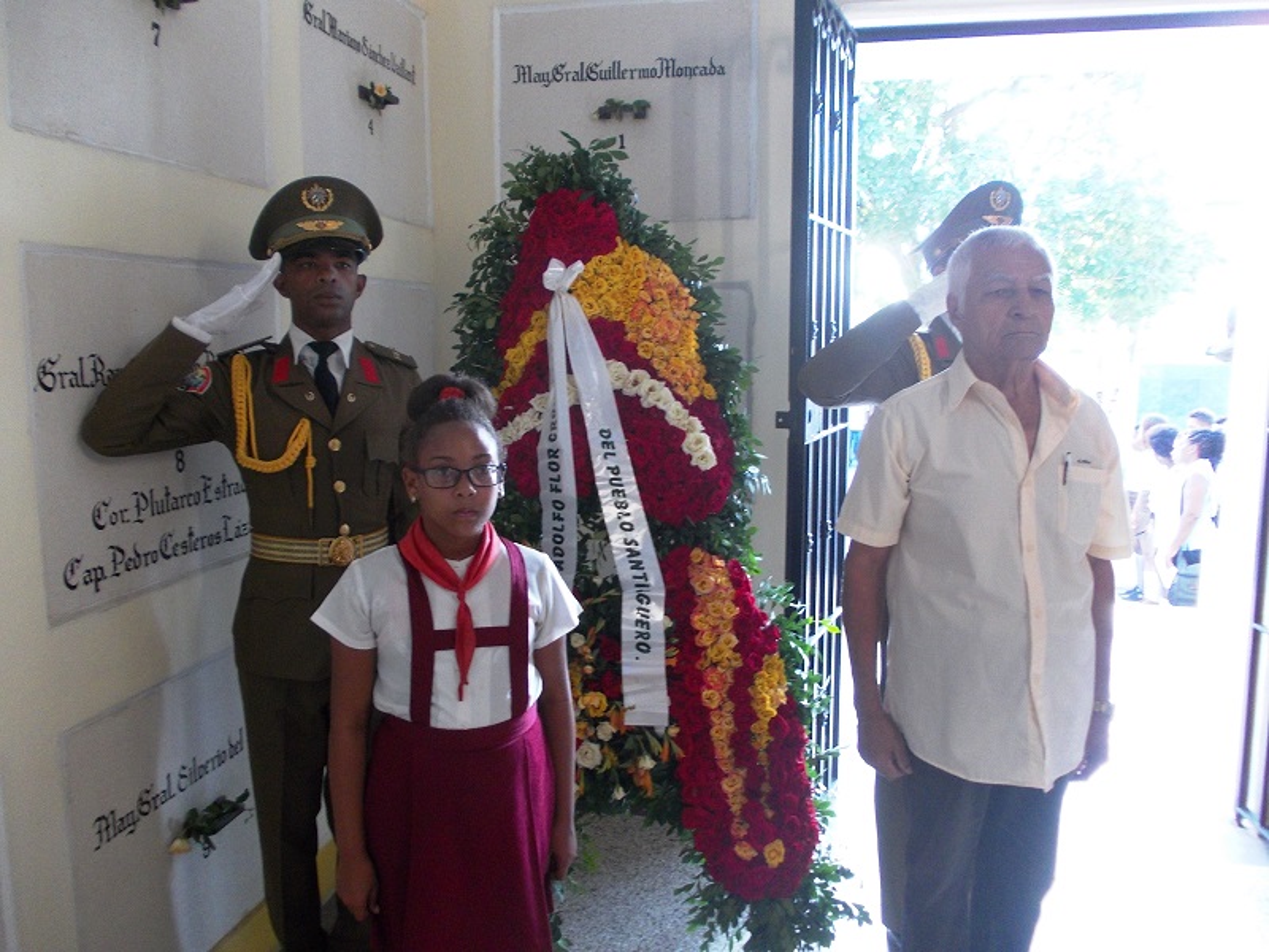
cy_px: 476
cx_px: 634
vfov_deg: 49.7
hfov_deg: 63.4
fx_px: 1026
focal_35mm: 28
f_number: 2.7
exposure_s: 1/25
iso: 100
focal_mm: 4
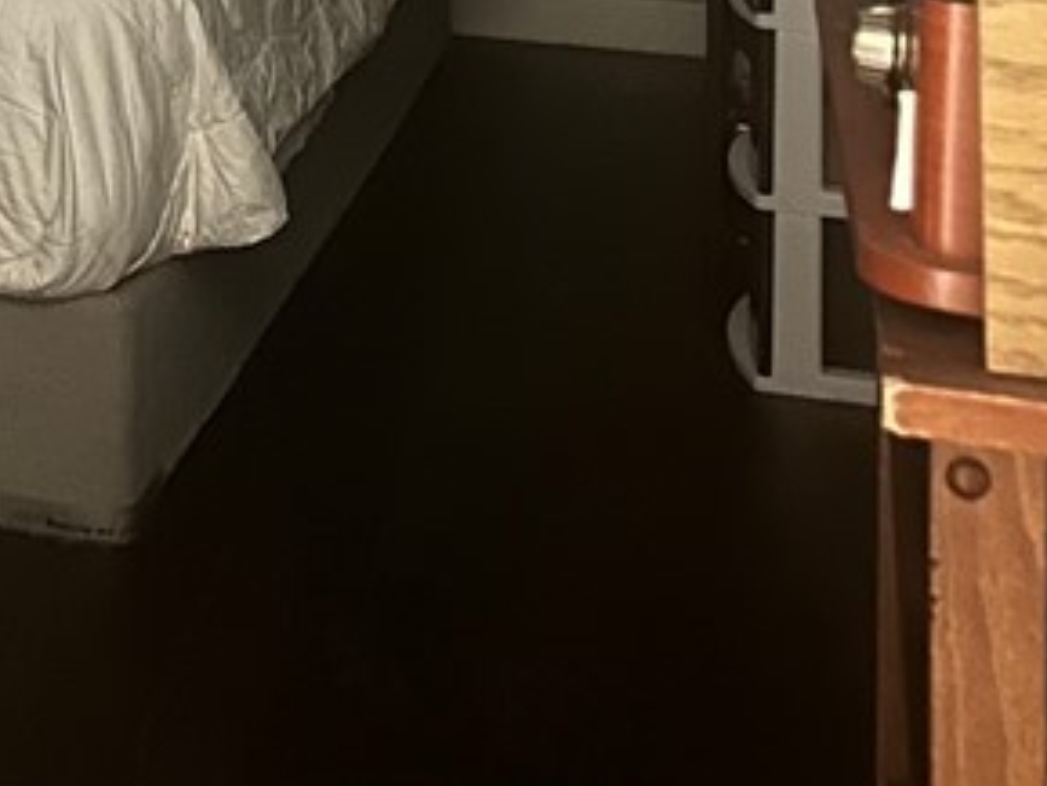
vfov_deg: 15.4
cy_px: -558
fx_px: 2572
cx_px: -301
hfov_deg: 21.0
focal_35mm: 85
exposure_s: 1/9
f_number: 1.78
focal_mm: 6.86
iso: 1250
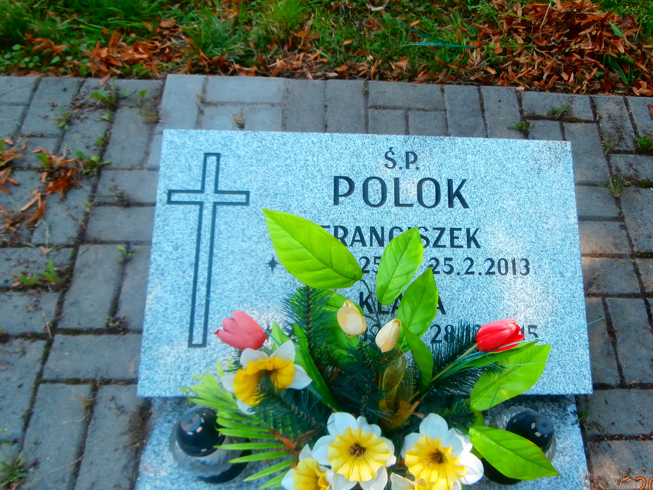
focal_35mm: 31
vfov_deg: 45.4
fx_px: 585
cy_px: 236
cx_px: 392
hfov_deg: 57.9
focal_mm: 4.2
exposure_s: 1/200
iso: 100
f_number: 3
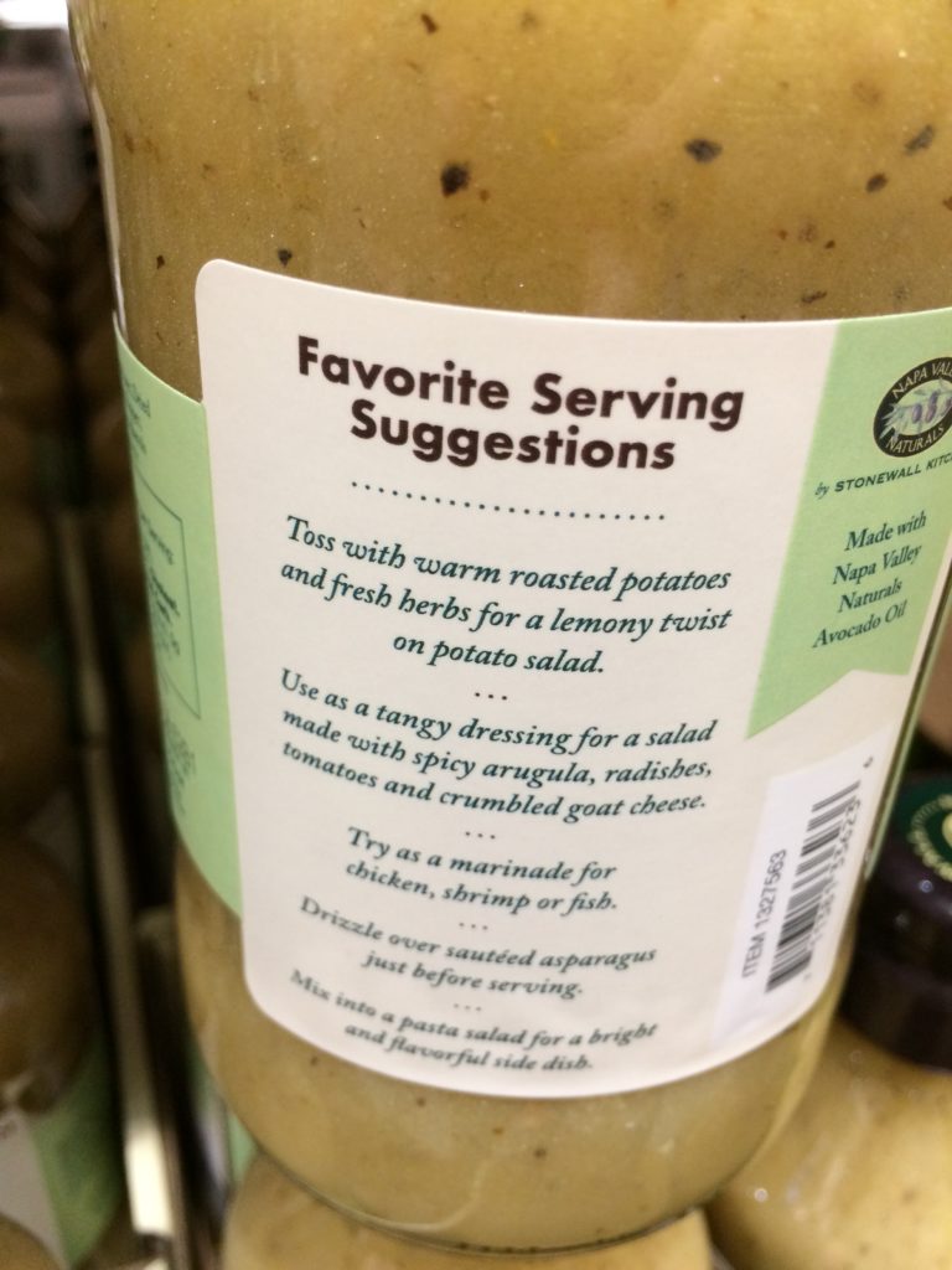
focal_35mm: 29
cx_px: 476
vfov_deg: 61.7
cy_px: 635
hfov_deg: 48.2
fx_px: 1063
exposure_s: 1/30
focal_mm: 4.15
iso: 125
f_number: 2.2
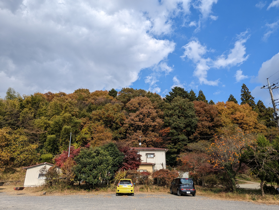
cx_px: 140
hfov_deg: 71.5
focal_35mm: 24
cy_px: 105
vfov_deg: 56.9
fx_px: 194
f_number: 1.85
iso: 45
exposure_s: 1/1919
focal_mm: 6.81
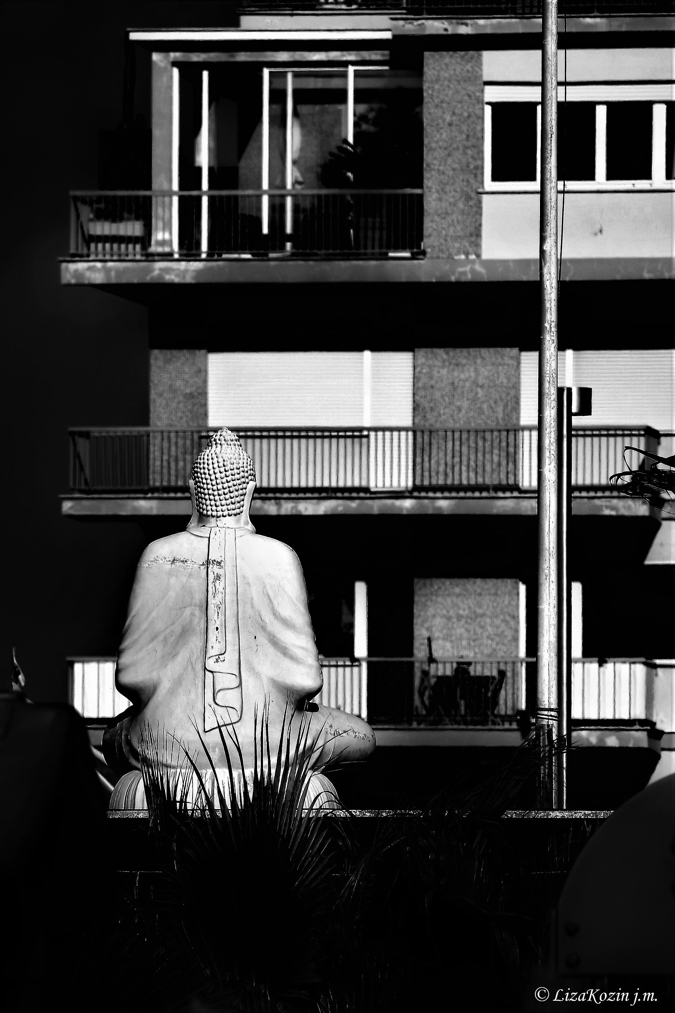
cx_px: 338
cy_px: 506
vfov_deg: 6.9
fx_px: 8440
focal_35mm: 300
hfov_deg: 4.6
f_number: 8
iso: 100
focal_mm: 200
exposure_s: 1/640
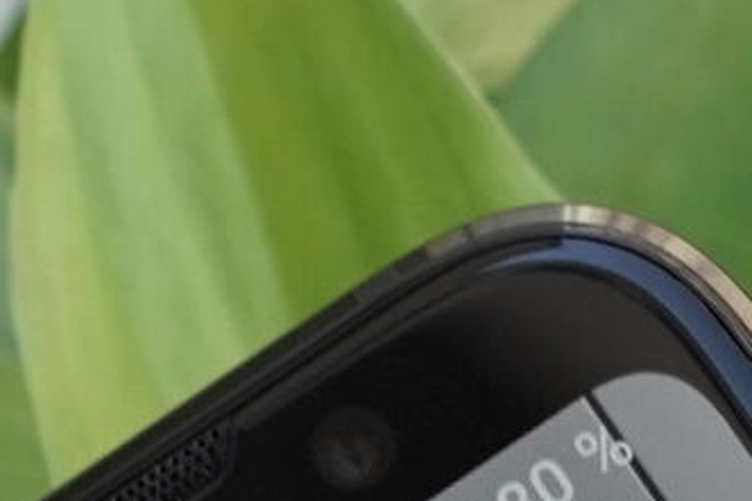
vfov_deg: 5.5
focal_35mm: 237
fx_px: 4948
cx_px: 535
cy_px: 1333
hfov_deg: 8.7
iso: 320
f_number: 7.1
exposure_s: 1/125
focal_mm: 41
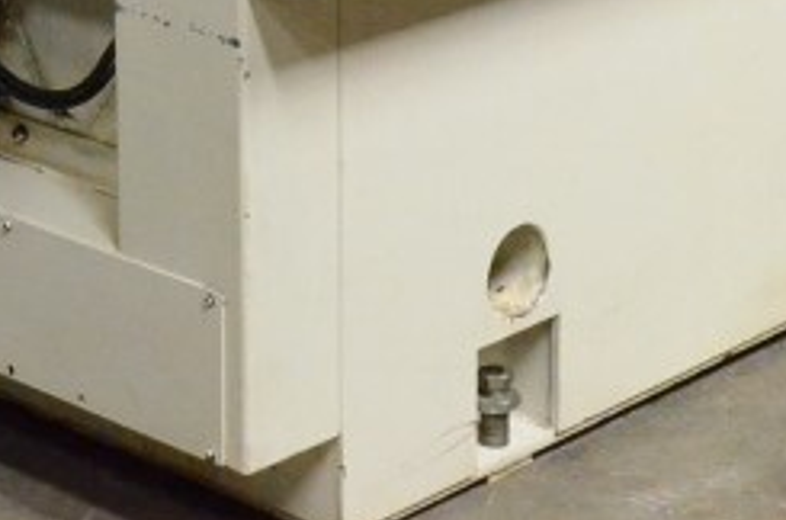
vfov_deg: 9.4
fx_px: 2896
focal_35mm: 133
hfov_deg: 15.4
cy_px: -623
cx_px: 274
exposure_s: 1/320
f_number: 9
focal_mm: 20
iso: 6400
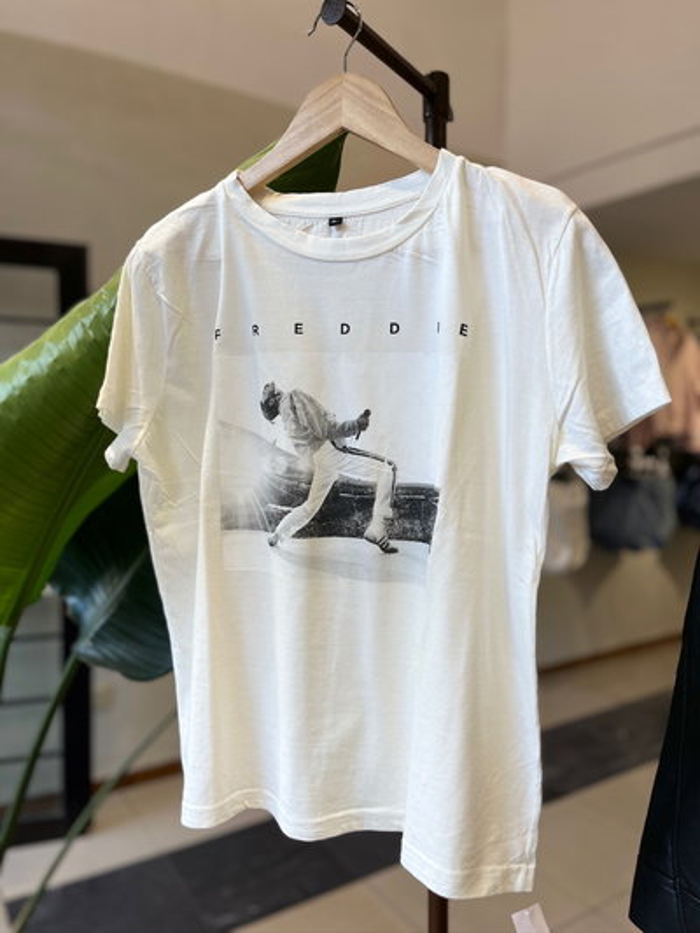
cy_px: 466
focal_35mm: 26
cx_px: 350
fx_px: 701
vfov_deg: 67.3
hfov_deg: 53.1
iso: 40
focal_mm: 5.1
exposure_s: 1/100
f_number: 1.6
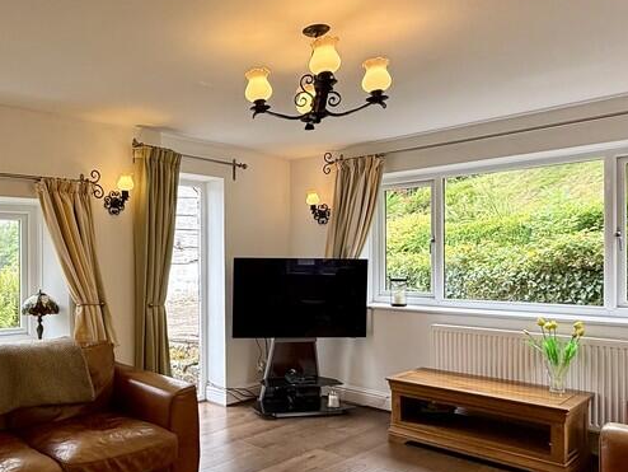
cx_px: 163
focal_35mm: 29
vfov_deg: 48.2
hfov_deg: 58.7
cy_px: 265
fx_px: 526
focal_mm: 2.22
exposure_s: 1/112
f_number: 2.2
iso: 64
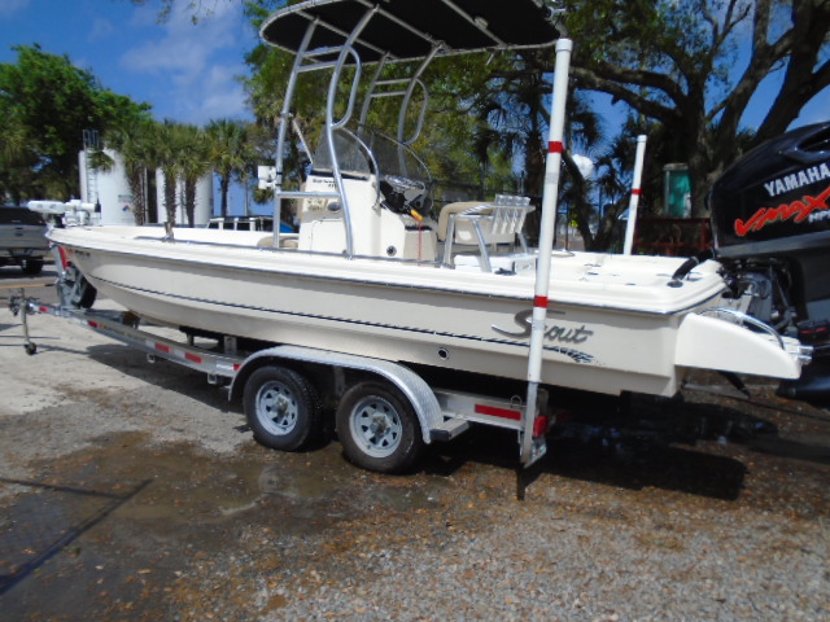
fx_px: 623
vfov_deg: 53.1
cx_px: 415
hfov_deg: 67.3
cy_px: 311
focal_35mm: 26
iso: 100
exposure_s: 1/400
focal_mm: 4.6
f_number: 8
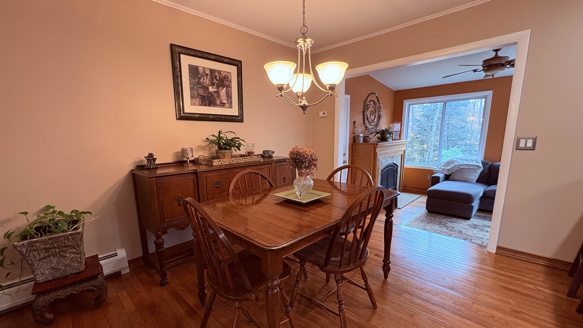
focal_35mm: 16
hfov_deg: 99.4
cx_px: 284
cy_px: 180
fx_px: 247
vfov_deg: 66.9
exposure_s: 1/60
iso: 400
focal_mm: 2.22
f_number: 2.2
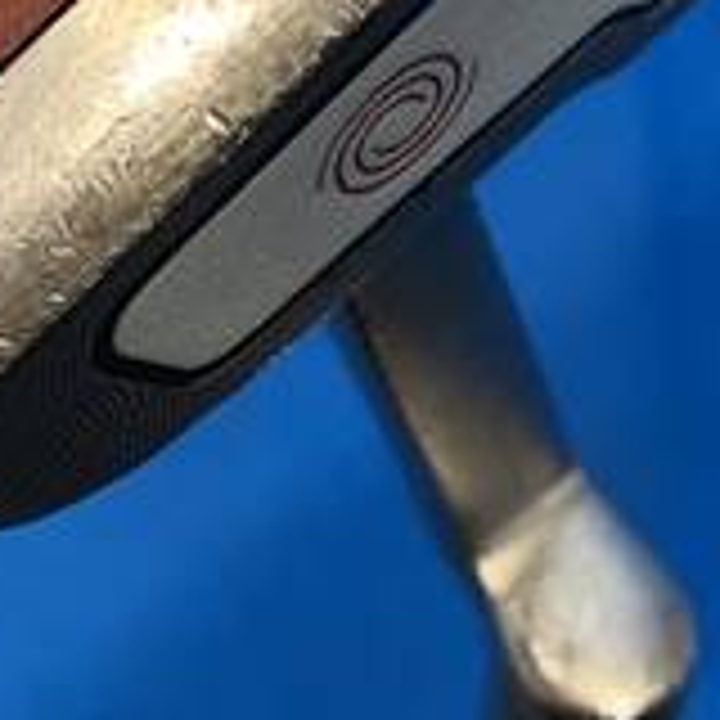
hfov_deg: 18.8
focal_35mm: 92
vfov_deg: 17.2
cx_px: 508
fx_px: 2165
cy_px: -324
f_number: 1.8
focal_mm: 4.25
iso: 50
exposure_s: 1/60
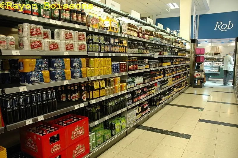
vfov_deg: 47.9
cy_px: 79
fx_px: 178
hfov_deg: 67.4
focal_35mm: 27
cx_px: 119
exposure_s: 1/13
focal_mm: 18
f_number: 4.5
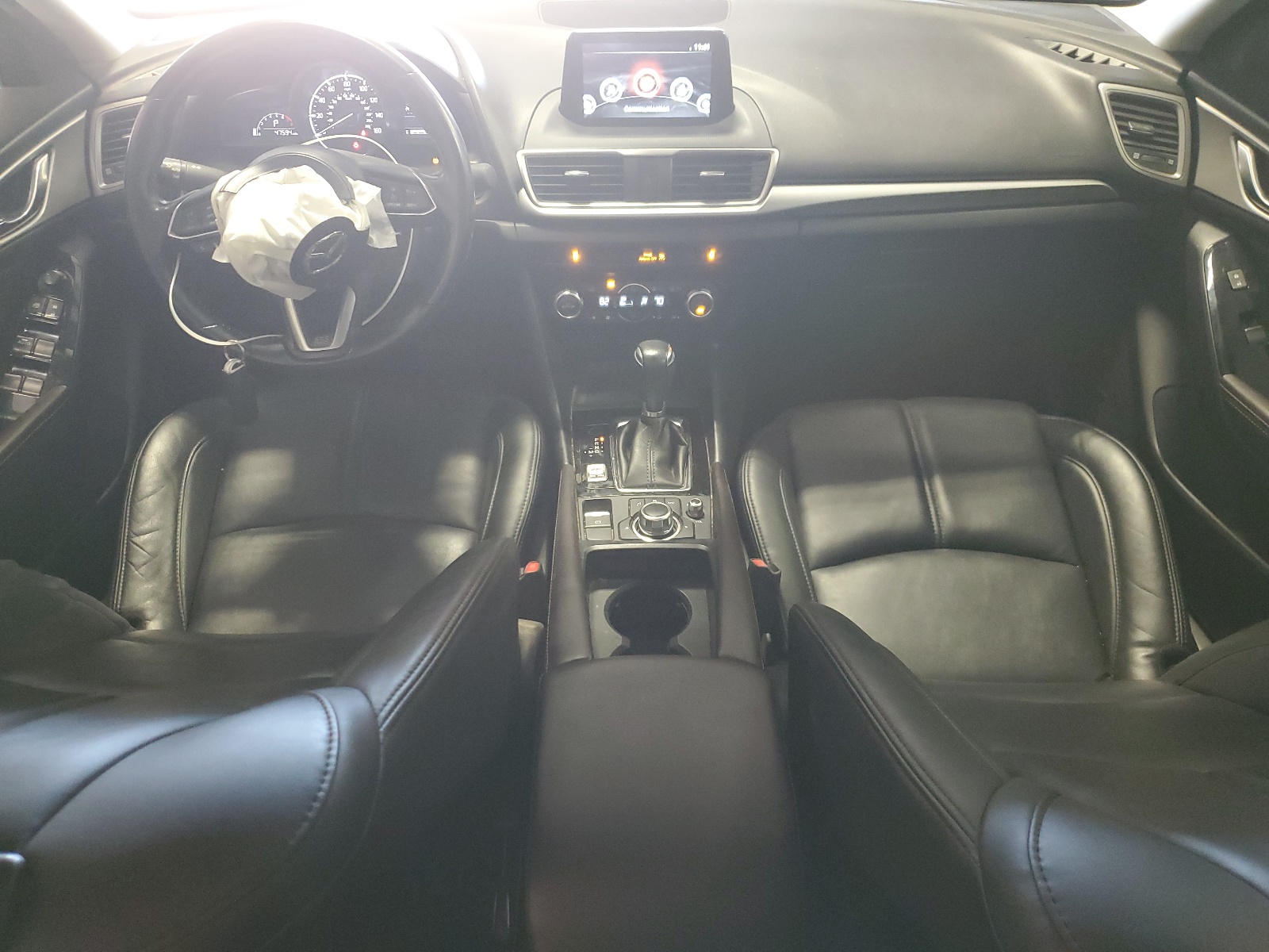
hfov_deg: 67.3
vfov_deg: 53.1
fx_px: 953
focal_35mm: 26
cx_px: 634
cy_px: 476
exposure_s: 1/30
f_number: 1.5
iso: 338
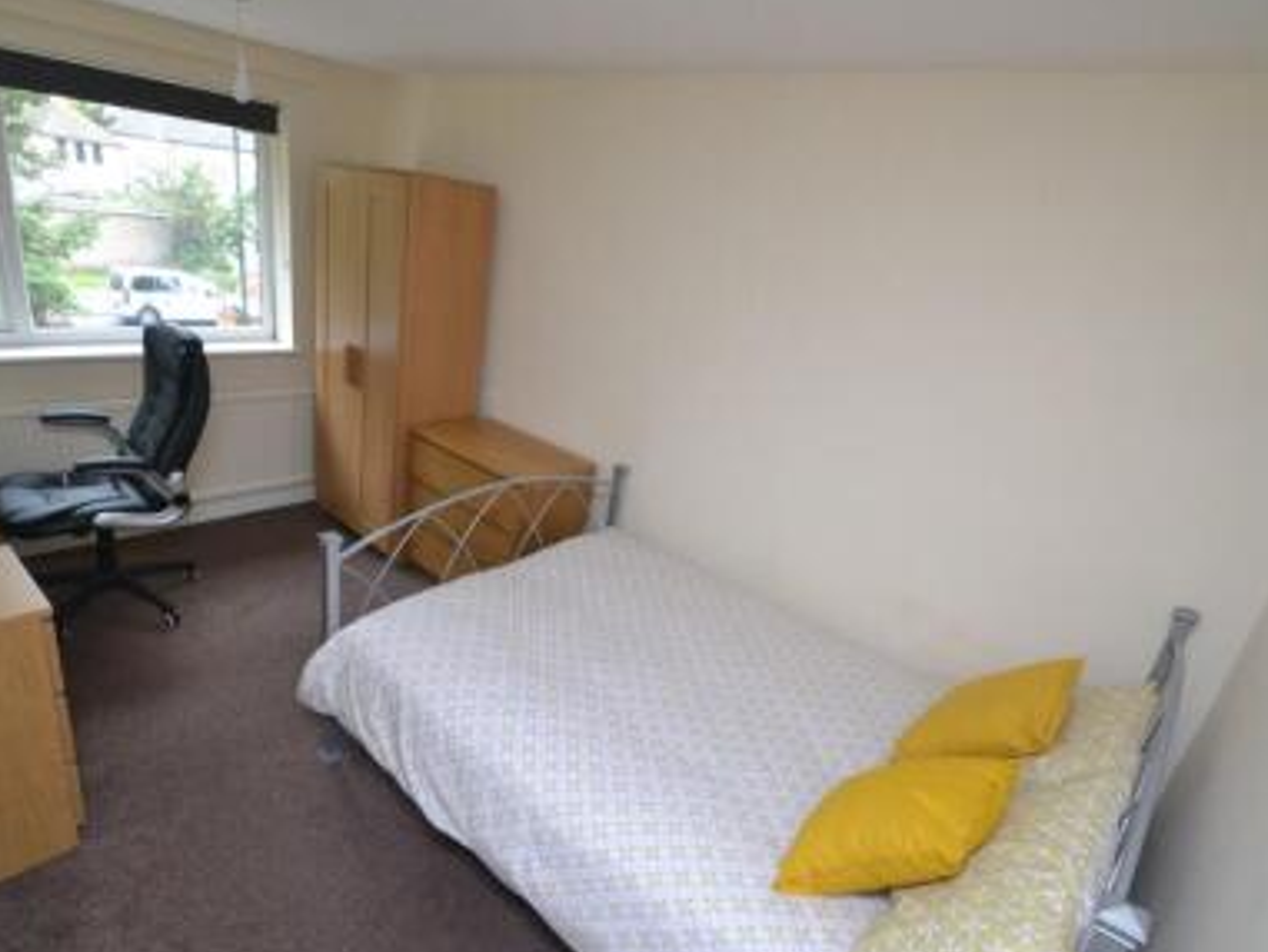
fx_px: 660
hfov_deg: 87.7
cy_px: 521
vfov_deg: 71.5
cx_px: 602
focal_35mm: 18
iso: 1600
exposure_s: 1/100
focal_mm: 10
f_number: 8
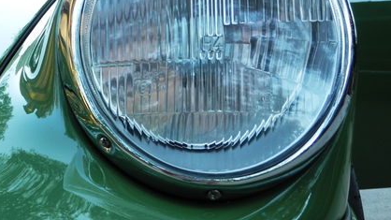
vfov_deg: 14.7
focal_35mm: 82
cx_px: 55
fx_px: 850
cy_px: 161
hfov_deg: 25.3
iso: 105
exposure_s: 1/30
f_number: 3.2
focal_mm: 8.8
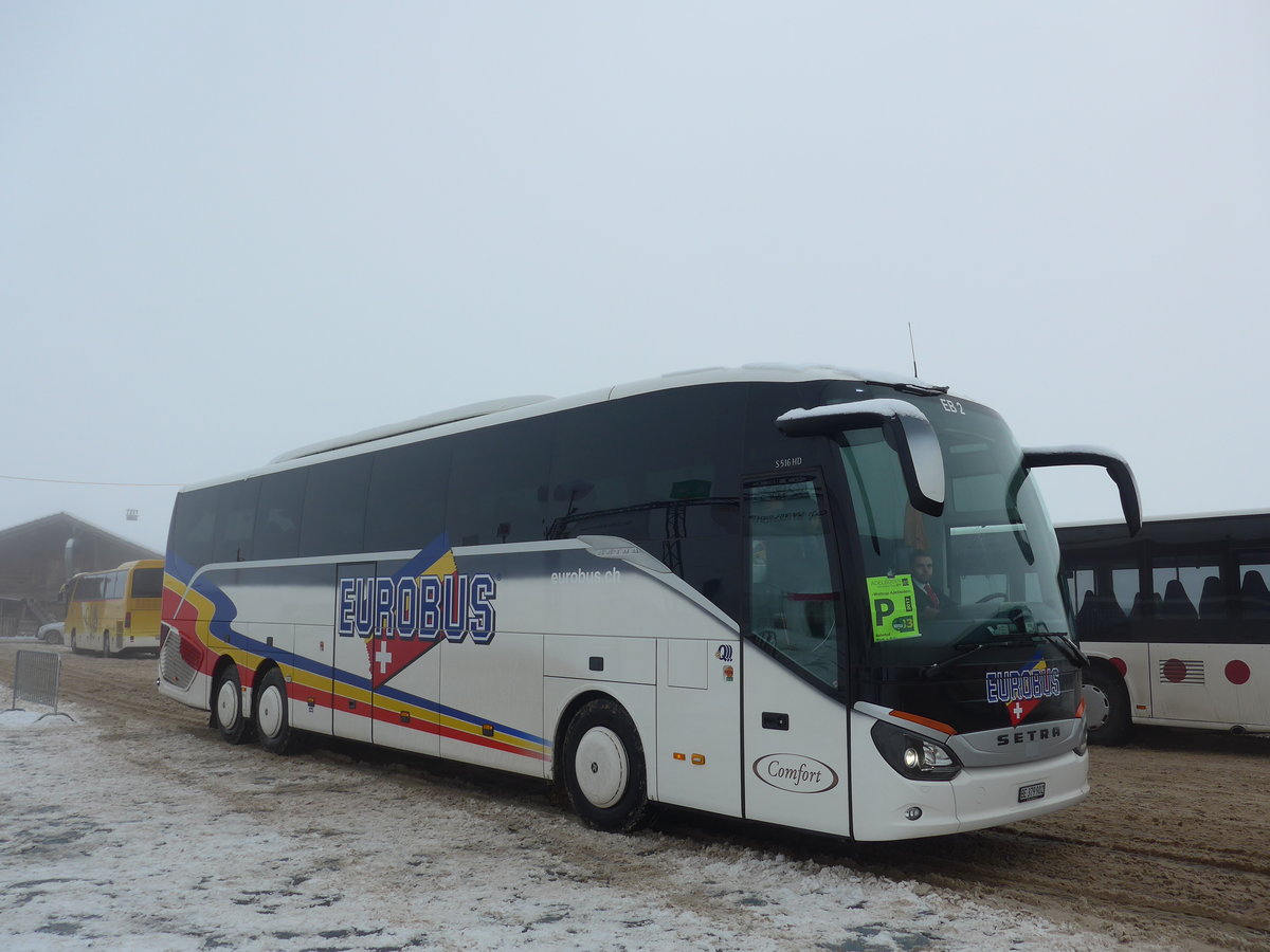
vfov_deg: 48.2
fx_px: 1064
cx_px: 635
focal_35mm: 29
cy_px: 476
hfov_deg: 61.7
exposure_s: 1/1000
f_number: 2.8
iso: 80
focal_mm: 6
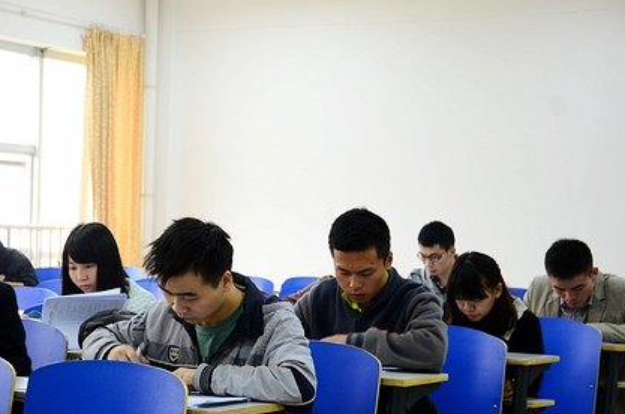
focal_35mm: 82
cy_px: 269
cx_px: 231
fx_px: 1420
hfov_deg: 24.7
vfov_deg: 16.5
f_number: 4.8
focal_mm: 38
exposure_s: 1/30
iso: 640
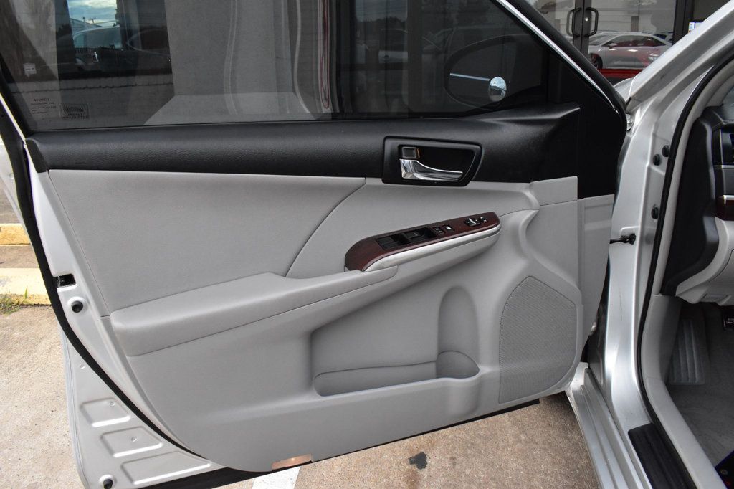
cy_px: 244
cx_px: 367
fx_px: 550
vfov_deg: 47.9
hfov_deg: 67.4
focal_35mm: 27
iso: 2500
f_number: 11
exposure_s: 1/500
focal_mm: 18
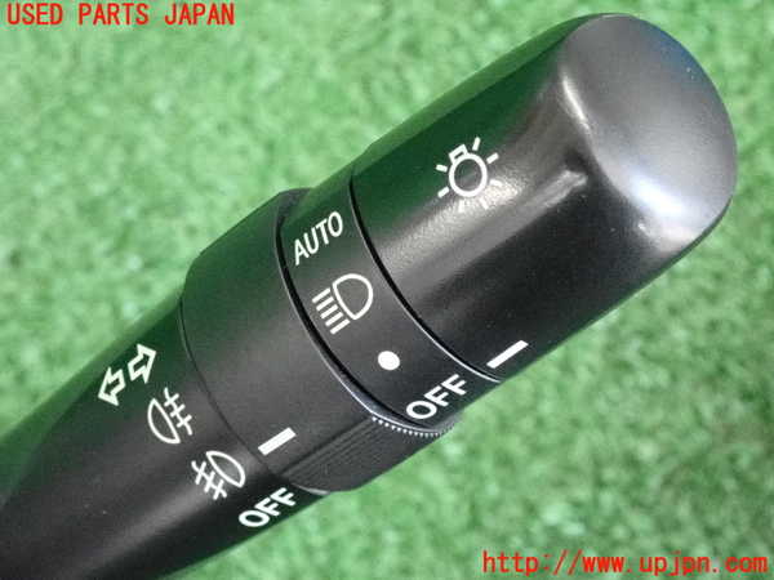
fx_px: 2102
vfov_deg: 15.7
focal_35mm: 94
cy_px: 290
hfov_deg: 20.9
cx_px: 387
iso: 5000
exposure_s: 1/125
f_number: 4.7
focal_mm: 16.79
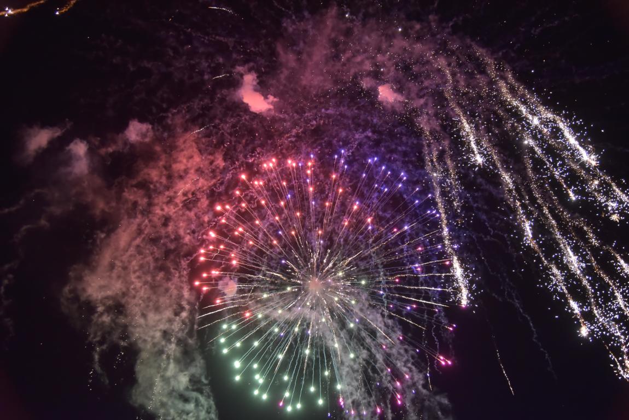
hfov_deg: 55.8
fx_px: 594
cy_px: 210
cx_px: 314
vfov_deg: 38.9
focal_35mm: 34
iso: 2000
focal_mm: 34
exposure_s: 1/60
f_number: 4
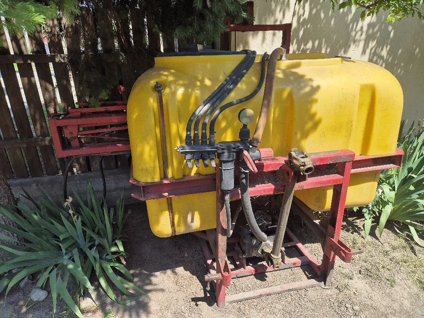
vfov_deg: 58.9
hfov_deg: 73.9
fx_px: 282
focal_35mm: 23
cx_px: 212
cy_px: 159
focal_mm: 5.4
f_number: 1.8
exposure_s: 1/1111
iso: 25
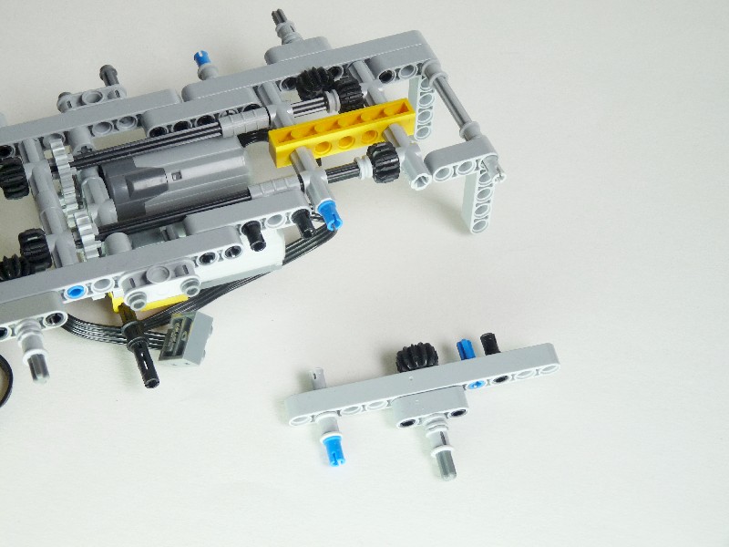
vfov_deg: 24.0
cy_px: 274
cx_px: 364
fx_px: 1285
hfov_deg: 31.7
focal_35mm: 61
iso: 100
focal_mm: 10.8
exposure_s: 1/30
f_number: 3.2
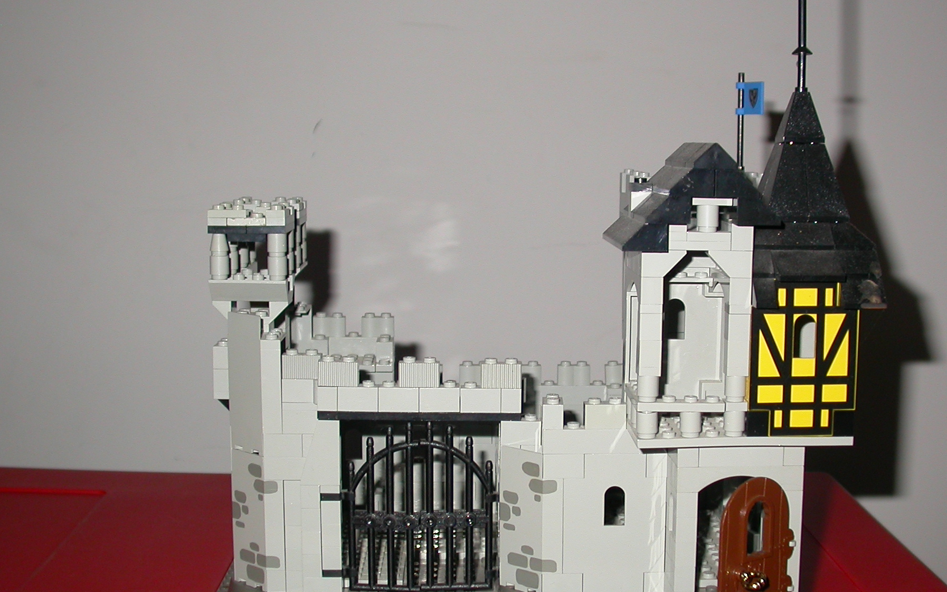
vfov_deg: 25.3
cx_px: 527
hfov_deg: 39.5
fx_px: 1316
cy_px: 337
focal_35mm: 51
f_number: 2.6
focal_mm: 8
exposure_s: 1/60
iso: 100
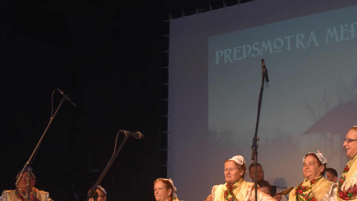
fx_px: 757
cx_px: 276
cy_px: 184
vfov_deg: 14.9
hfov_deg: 26.1
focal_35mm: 80
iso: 900
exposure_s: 1/125
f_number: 4.2
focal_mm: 28
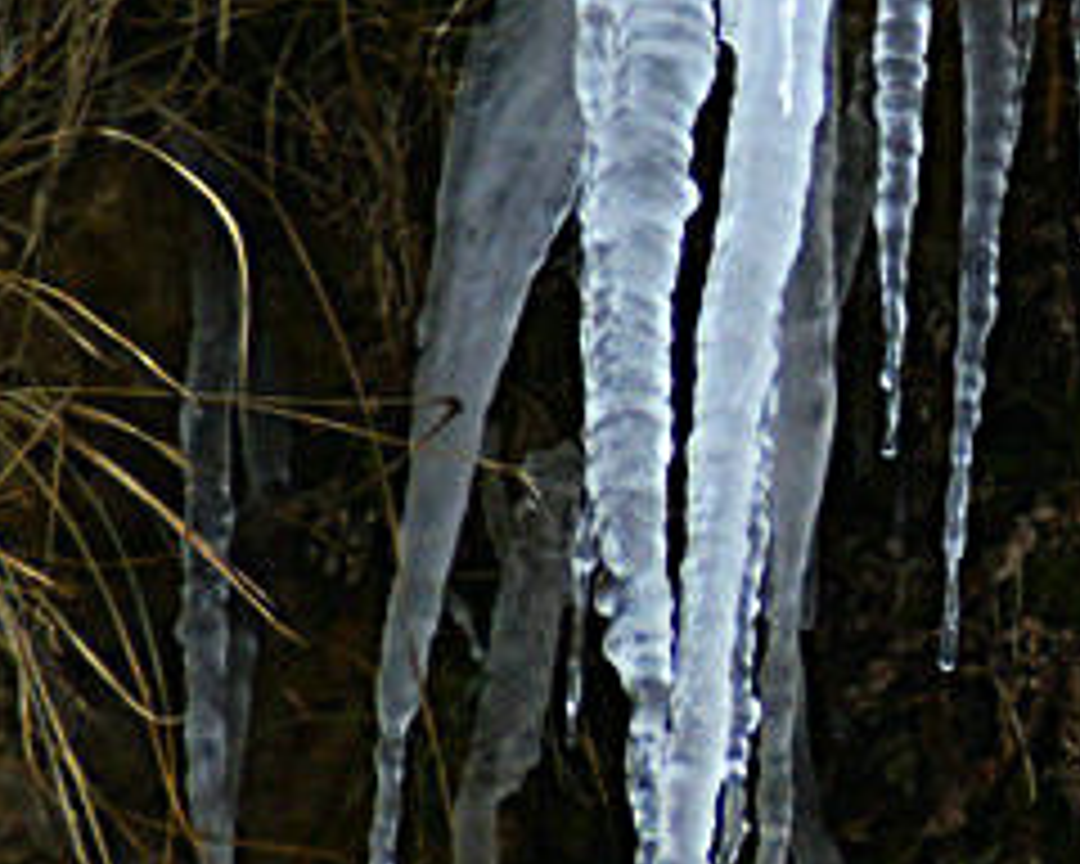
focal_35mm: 1499
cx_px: 1714
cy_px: -371
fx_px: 47914
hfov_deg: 1.3
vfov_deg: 1.0
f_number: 9
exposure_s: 1/125
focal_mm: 200
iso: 450
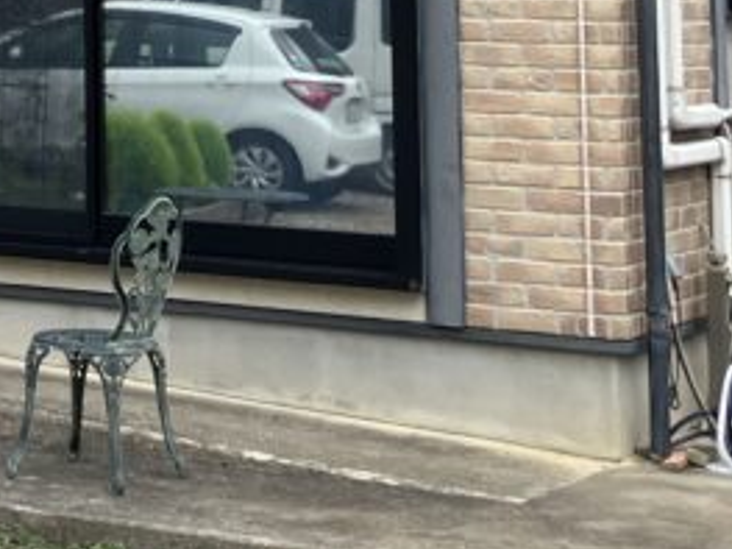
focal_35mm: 128
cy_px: -343
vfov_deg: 11.0
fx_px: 2705
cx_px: -315
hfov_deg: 14.5
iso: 32
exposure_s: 1/823
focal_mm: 3.99
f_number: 1.8
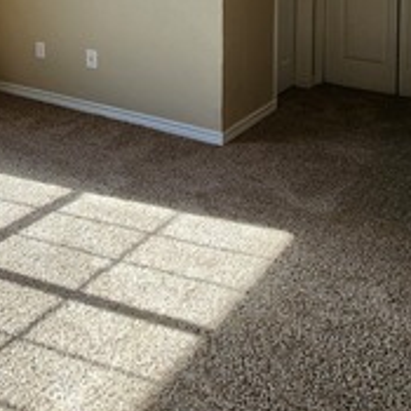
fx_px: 564
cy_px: -42
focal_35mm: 42
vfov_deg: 34.5
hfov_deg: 31.8
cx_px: -108
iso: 50
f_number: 2.2
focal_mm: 2.2
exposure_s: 1/194
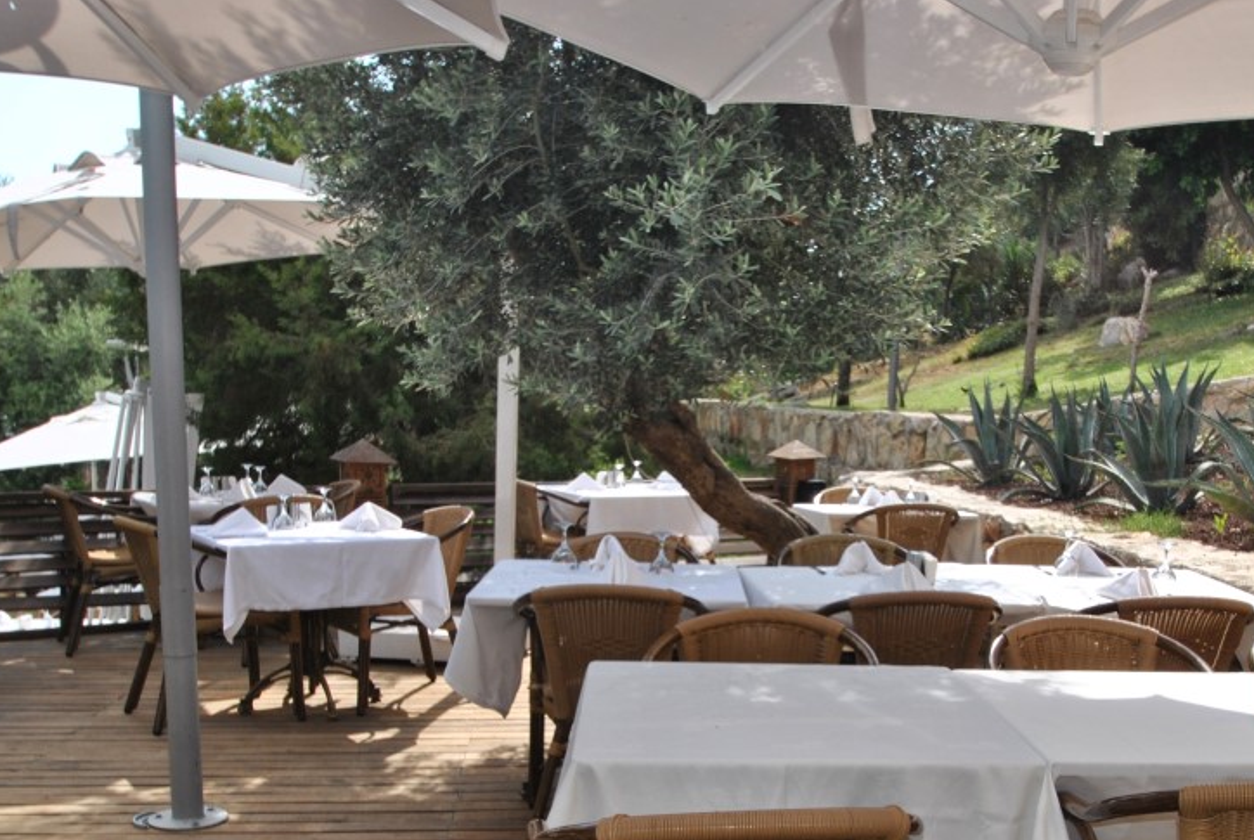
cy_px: 648
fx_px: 1326
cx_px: 794
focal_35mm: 38
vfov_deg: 34.3
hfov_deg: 50.1
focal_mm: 16
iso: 100
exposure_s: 1/200
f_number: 9
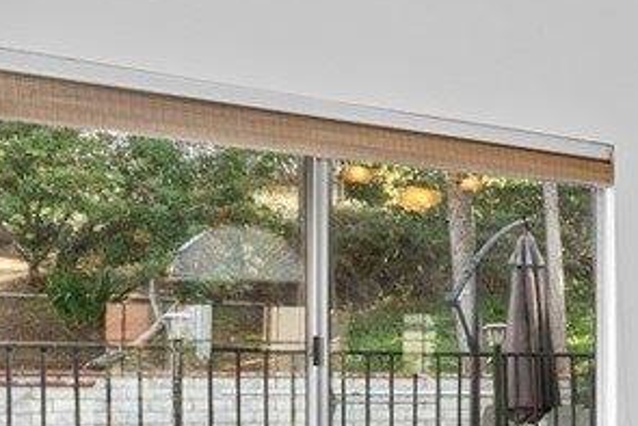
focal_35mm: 52
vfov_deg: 24.9
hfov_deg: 29.1
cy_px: 414
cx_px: 876
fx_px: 922
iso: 250
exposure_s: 1/5
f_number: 9
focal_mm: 15
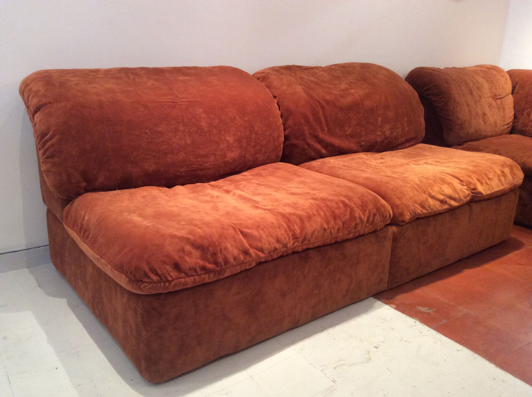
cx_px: 266
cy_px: 198
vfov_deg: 44.1
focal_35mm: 32
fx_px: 491
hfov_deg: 56.9
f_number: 2.4
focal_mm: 3.3
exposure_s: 1/25
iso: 200
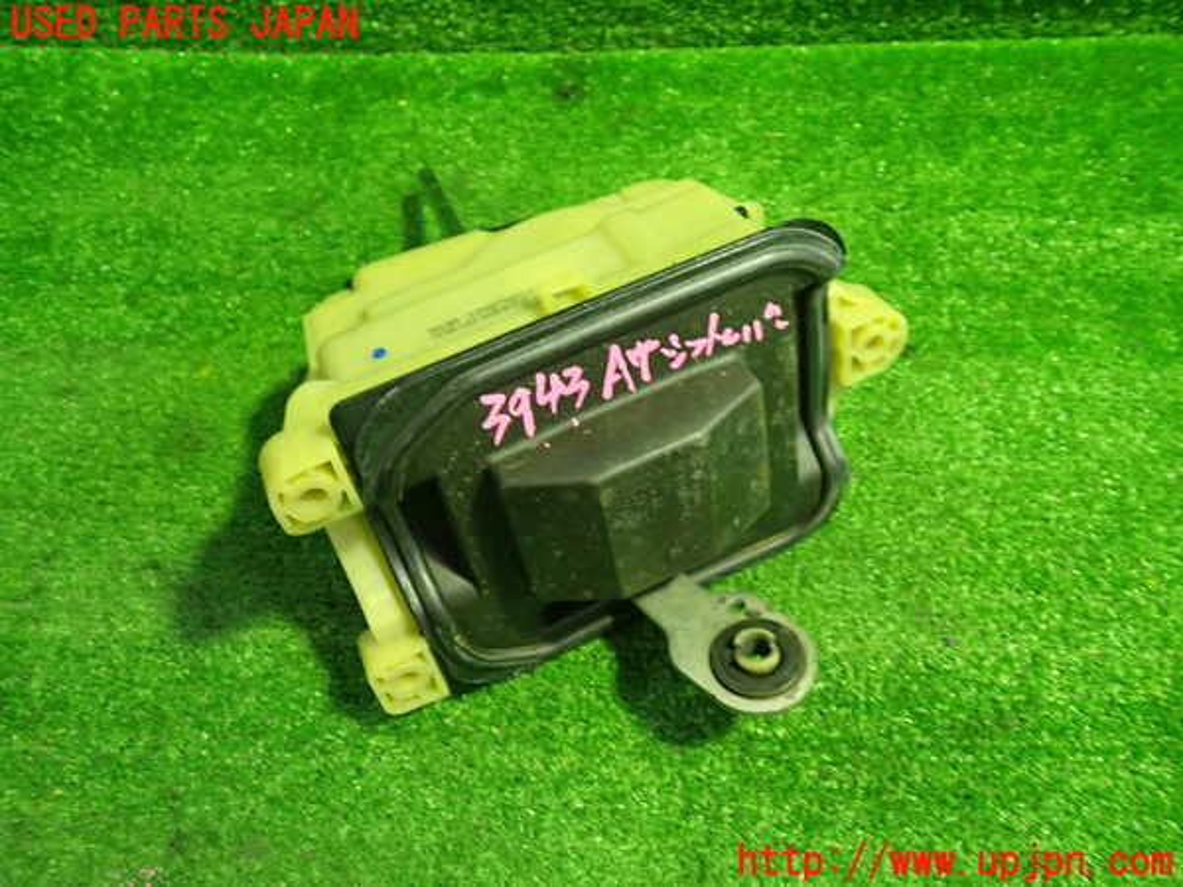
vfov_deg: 46.8
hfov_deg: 60.0
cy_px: 444
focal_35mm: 30
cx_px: 592
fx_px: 1025
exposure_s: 1/30
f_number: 2.3
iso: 320
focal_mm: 5.4
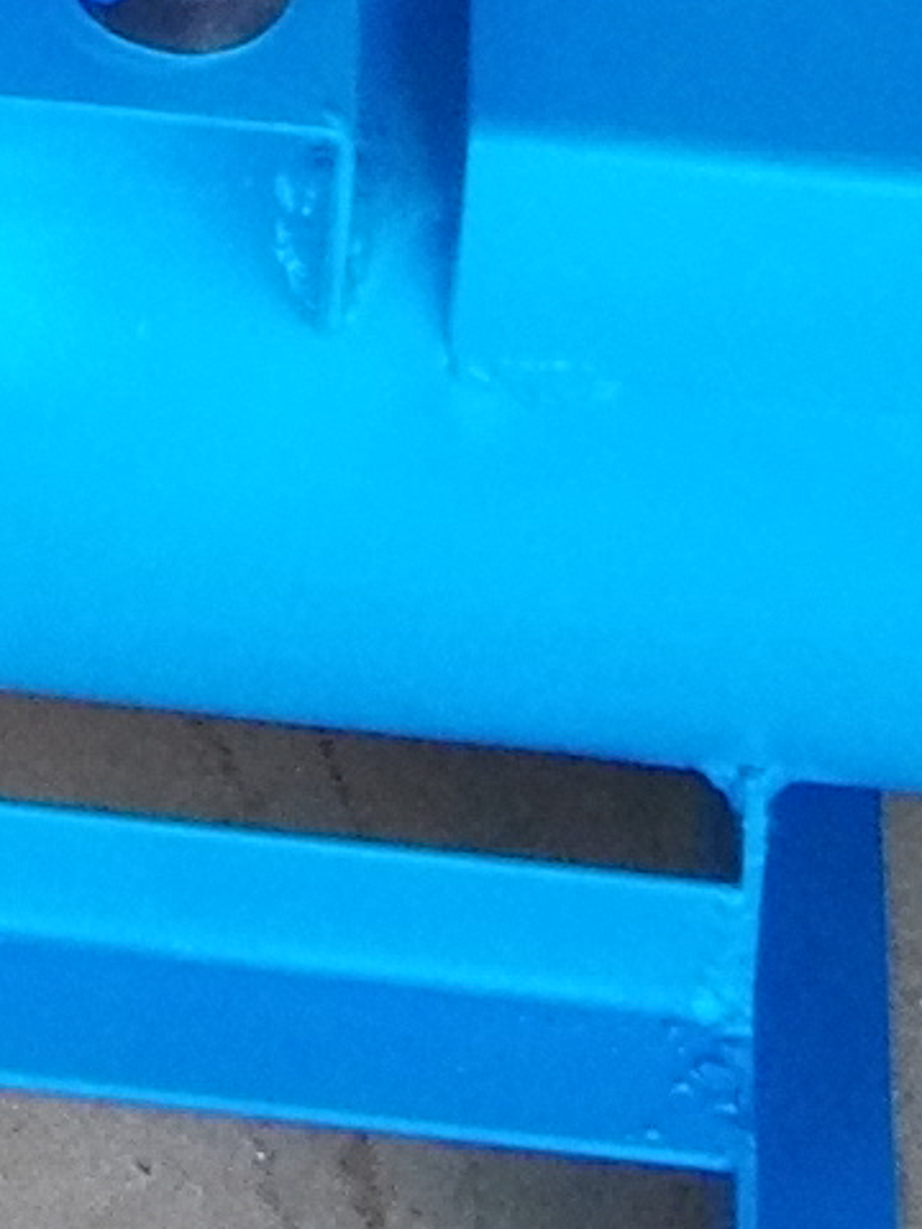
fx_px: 6996
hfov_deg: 7.3
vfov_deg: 9.0
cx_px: -750
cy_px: -1749
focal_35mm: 197
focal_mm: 3.8
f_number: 2
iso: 125
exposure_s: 1/100
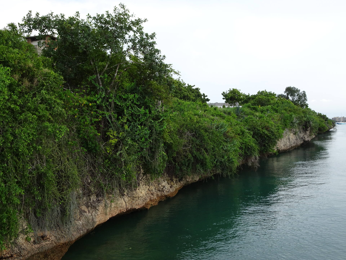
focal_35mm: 35
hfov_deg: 52.6
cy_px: 130
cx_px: 173
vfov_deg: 40.7
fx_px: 350
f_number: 4
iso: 80
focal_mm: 5.98
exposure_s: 1/160
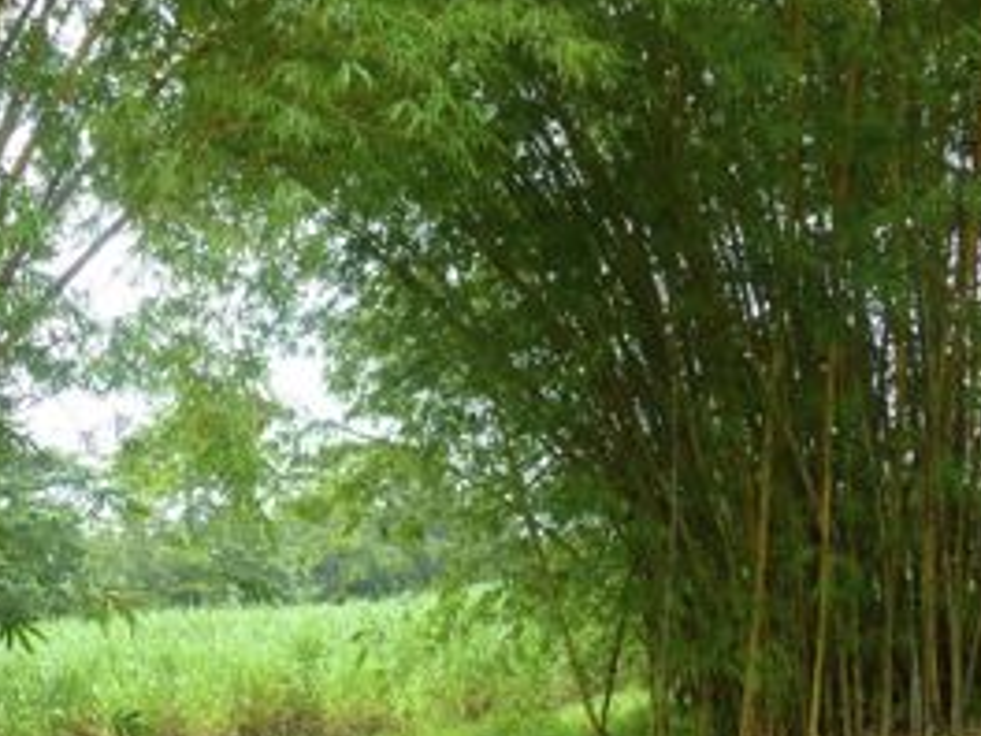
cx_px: 160
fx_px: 1417
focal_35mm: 50
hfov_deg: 36.5
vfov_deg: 28.8
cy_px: 513
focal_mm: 4.3
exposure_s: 1/100
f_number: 3.3
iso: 100
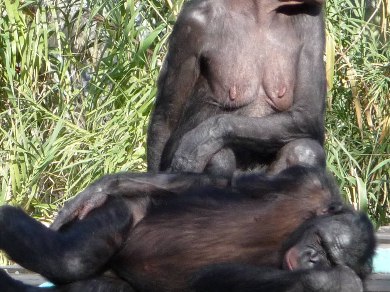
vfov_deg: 2.0
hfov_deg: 2.7
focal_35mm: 747
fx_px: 8415
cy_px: 138
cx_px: 141
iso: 200
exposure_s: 1/500
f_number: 4.9
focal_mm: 47
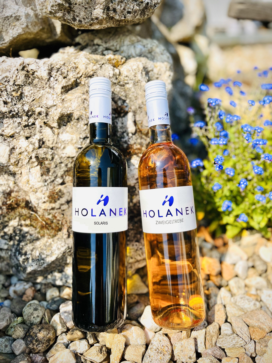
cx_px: 136
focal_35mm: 26
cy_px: 182
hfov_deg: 53.1
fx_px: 272
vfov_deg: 67.3
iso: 50
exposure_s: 1/3135
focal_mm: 5.1
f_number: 1.6
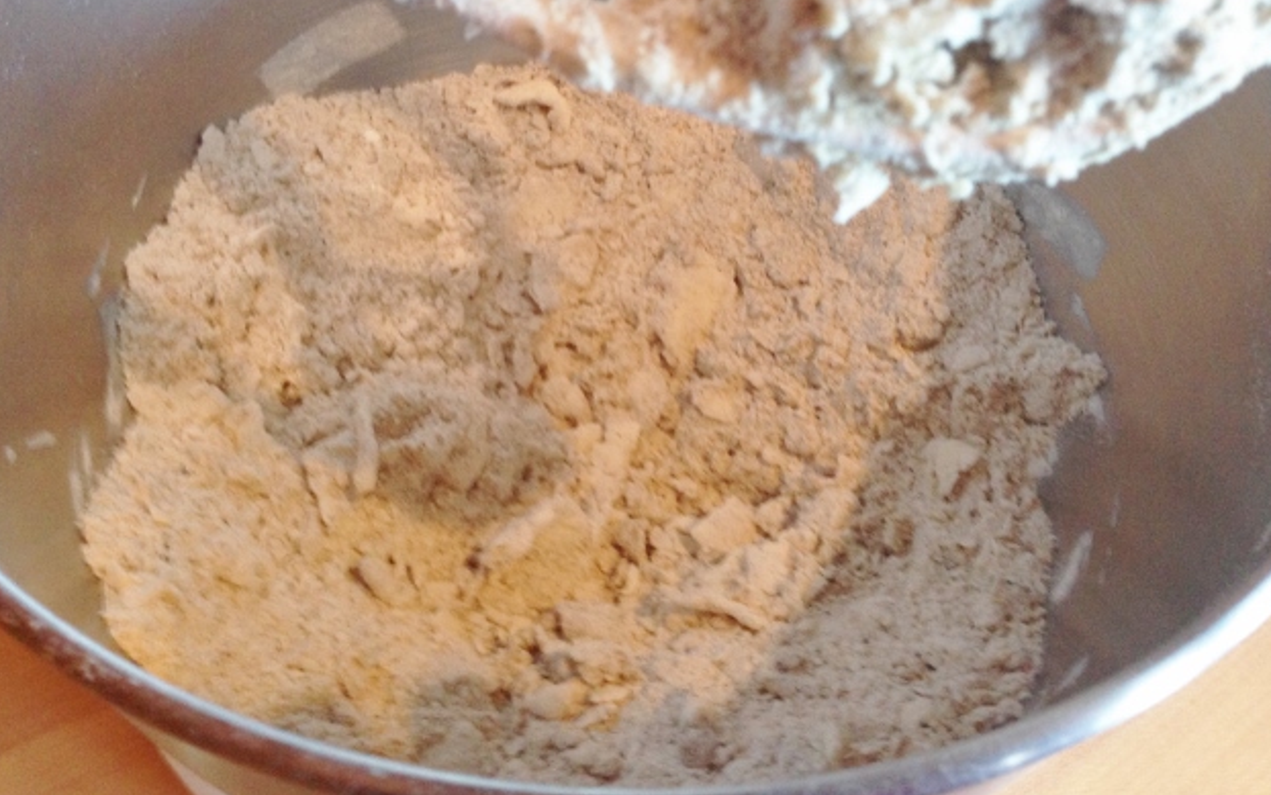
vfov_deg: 35.2
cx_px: 631
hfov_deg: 54.0
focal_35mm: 36
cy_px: 309
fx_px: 1247
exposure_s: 1/20
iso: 200
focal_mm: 4.12
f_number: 2.4
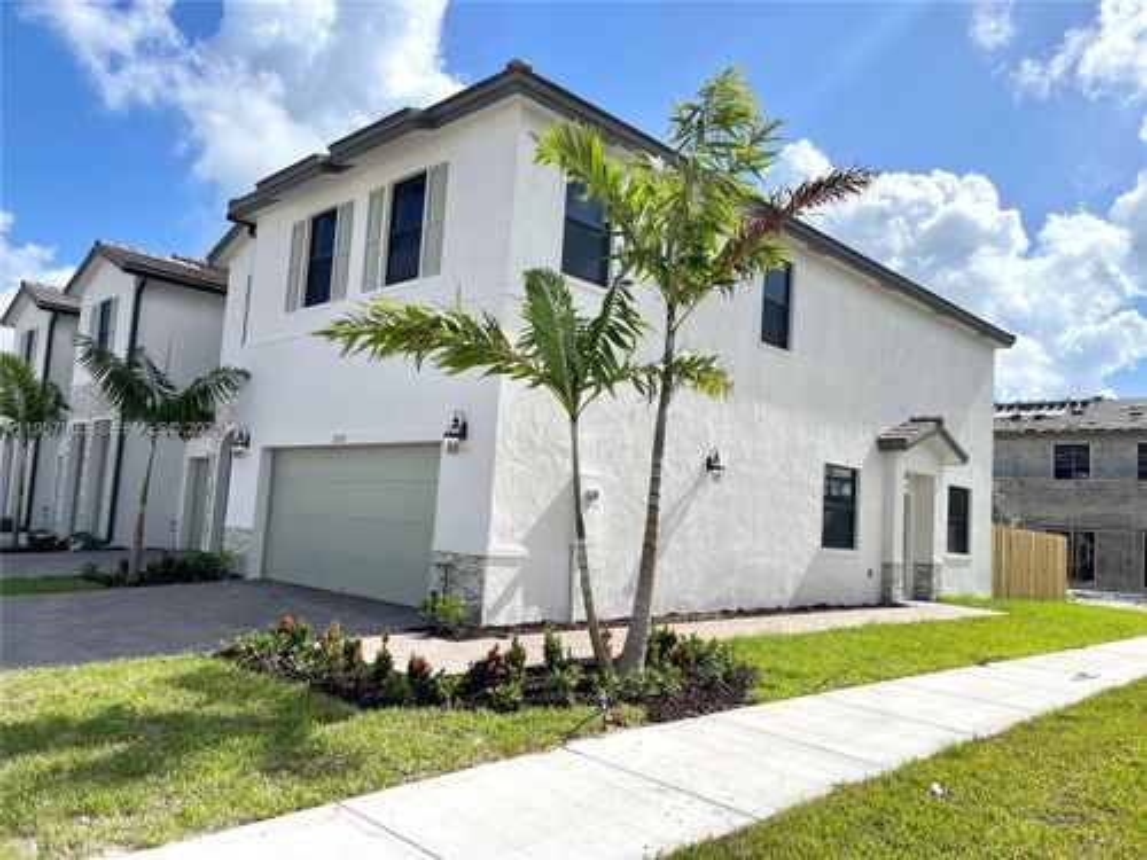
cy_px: 430
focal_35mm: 25
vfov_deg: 54.9
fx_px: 828
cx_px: 574
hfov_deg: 69.4
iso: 32
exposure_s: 1/5618
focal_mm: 5.1
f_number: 1.6
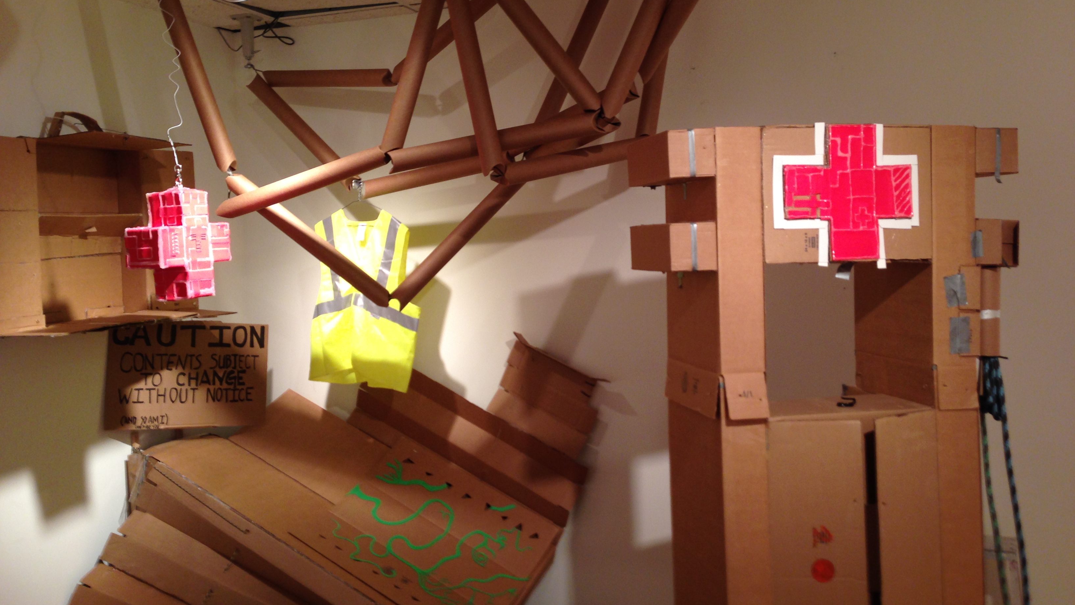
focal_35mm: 36
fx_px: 1026
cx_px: 538
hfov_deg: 55.3
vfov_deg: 32.8
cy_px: 250
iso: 50
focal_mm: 4.12
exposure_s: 1/20
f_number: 2.4
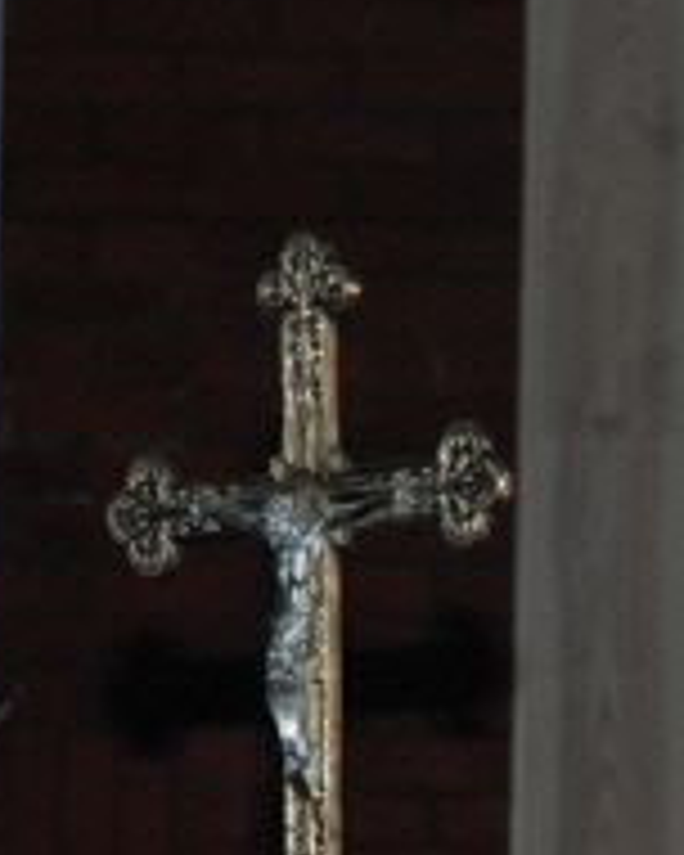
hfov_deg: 4.1
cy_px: 1015
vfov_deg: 5.1
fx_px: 9489
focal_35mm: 375
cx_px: 1336
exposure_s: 1/60
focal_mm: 70
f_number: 8
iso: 200
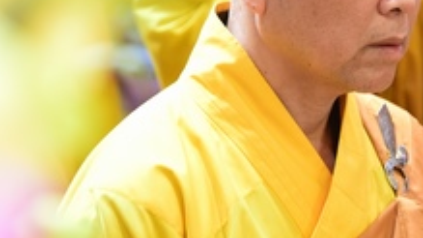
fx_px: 2164
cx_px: 311
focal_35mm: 193
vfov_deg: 6.2
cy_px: -74
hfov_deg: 11.1
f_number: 4
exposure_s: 1/30
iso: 1000
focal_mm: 62
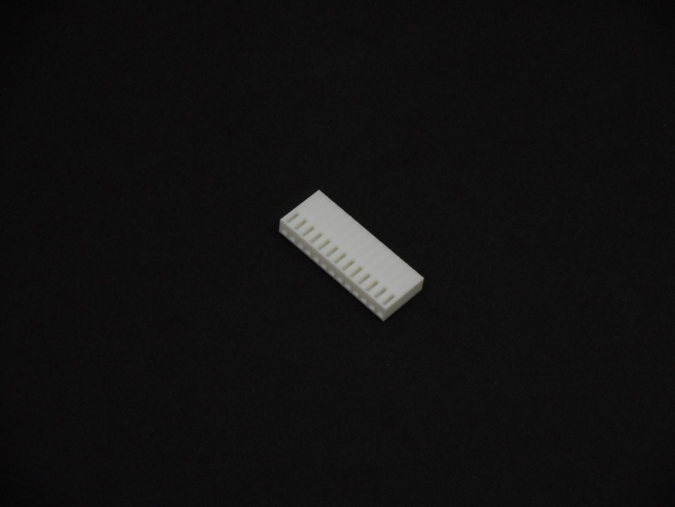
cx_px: 338
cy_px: 254
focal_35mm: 102
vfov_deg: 14.5
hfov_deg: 19.3
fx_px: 1989
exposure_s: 1/60
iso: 640
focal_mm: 18.2
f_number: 5.8
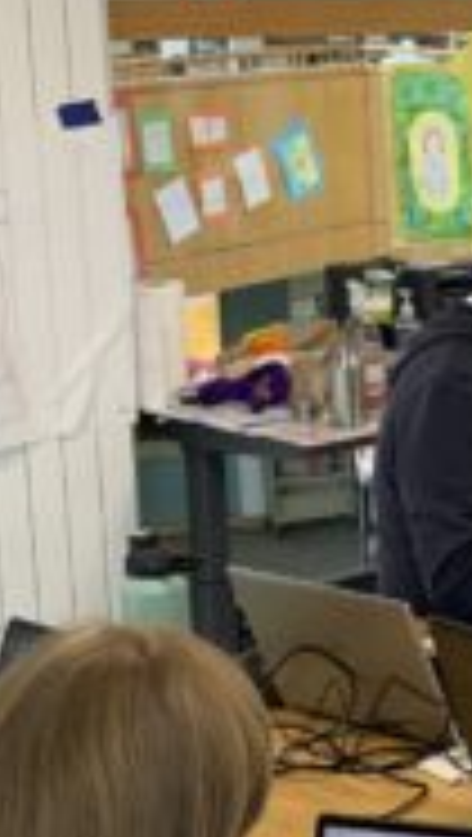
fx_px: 2108
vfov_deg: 22.4
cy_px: 342
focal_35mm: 95
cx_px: 935
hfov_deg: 11.5
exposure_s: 1/86
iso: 100
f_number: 1.8
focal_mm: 4.25
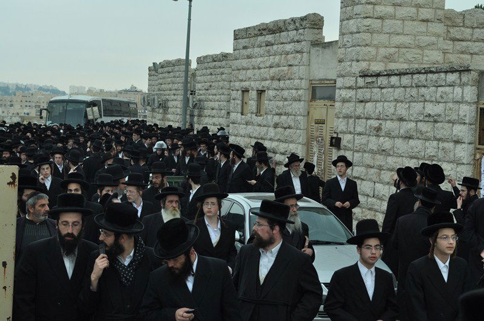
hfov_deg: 29.9
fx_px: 906
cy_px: 160
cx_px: 242
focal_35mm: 68
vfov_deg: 20.1
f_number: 5.6
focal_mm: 45
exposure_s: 1/400
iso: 500
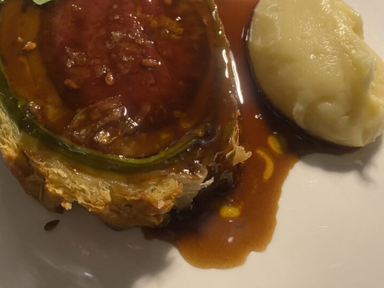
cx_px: 190
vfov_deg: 40.0
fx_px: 388
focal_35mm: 35
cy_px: 87
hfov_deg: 52.6
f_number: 1.8
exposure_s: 1/60
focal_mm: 4.25
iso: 200
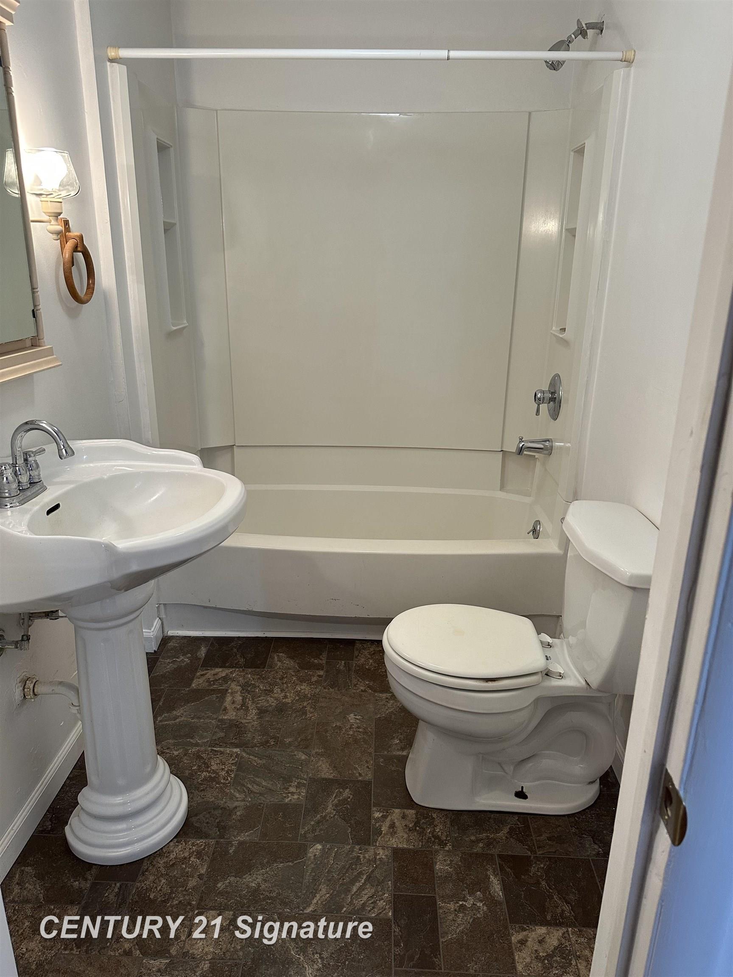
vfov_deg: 71.6
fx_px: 678
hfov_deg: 56.8
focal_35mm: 24
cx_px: 366
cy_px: 488
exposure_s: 1/120
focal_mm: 6.86
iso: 200
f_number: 1.78
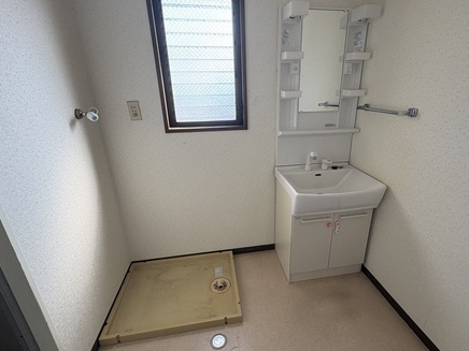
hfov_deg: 87.5
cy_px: 181
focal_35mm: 18
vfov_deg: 71.6
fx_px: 244
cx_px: 256
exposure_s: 1/99
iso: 160
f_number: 2.2
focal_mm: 2.22
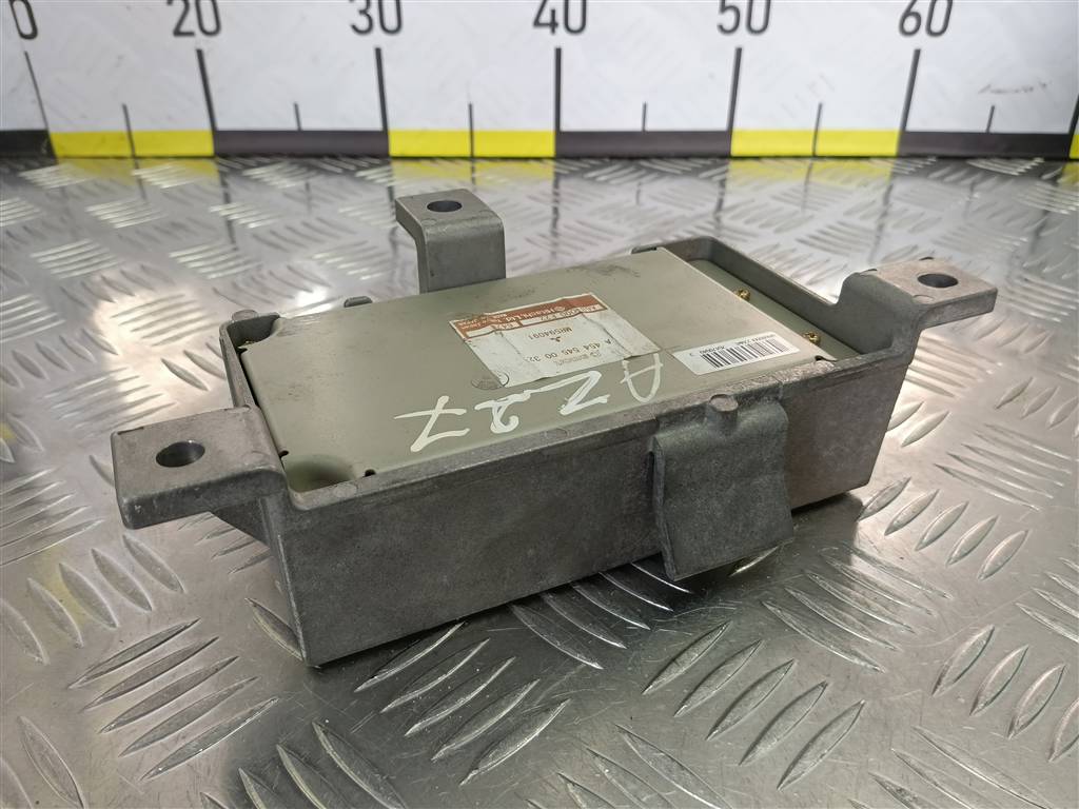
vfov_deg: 51.4
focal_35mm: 27
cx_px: 540
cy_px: 404
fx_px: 842
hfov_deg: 65.3
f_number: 1.6
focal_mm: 4.11
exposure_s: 1/100
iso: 143
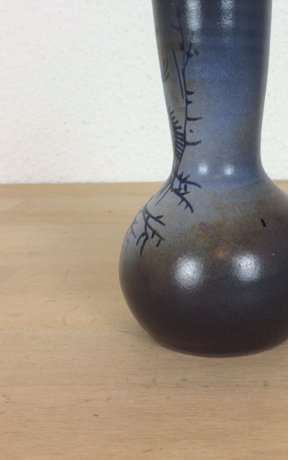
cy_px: 128
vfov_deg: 42.4
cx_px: 209
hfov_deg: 27.7
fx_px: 578
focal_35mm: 46
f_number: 2.2
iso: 50
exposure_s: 1/50
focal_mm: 4.15
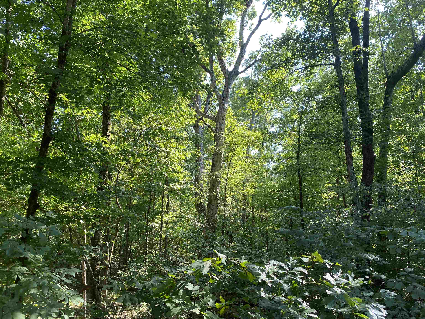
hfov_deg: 67.3
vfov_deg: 53.1
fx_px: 319
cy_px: 160
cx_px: 212
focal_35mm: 26
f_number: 1.8
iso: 32
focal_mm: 4.25
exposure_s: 1/159
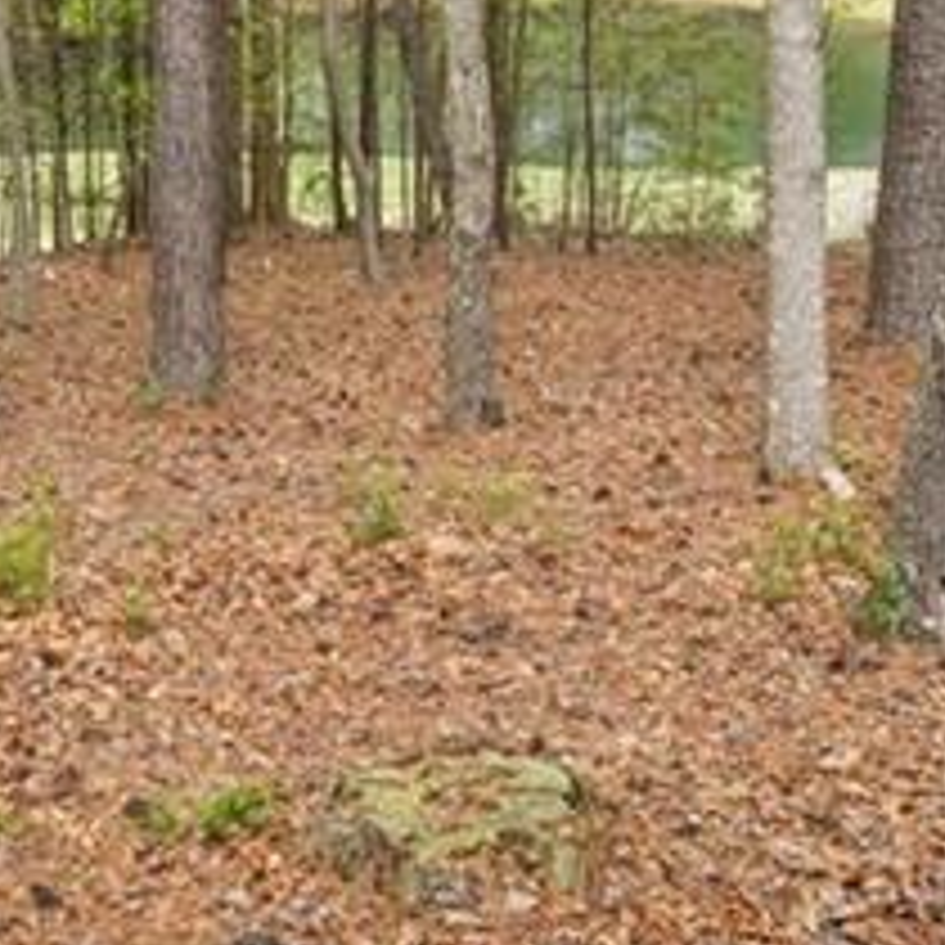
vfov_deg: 25.1
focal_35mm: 58
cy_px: -317
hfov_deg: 27.7
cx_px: -18
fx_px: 1791
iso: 100
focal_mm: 14
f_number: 8
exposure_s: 1/60
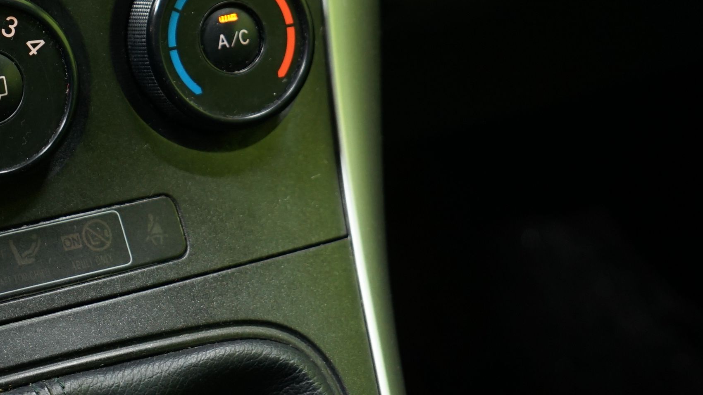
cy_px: -87
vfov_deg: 14.6
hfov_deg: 24.6
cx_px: -79
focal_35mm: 80
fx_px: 1491
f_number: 4
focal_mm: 33
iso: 800
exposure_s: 1/20
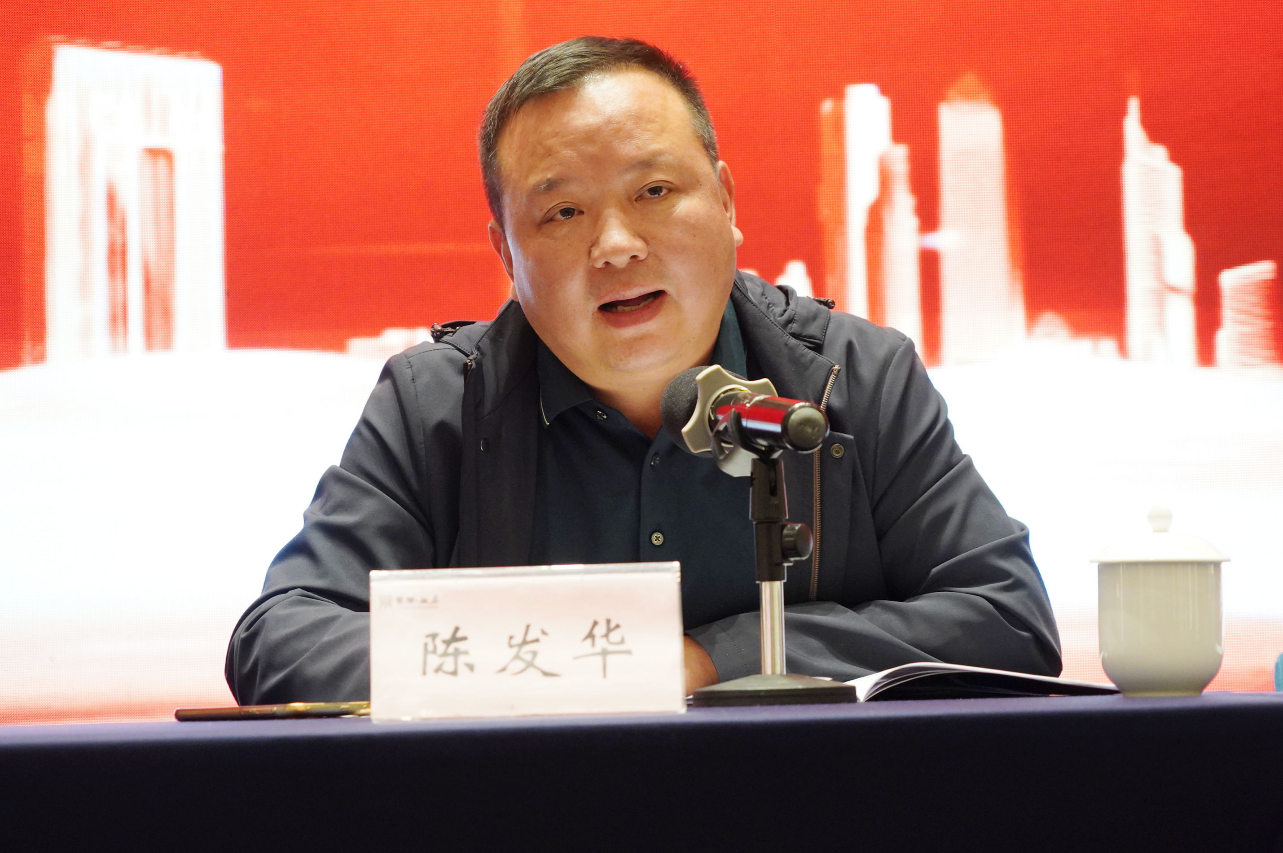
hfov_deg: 18.6
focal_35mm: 110
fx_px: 3917
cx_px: 642
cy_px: 426
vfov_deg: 12.4
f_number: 6.3
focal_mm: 110
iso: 5000
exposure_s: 1/125
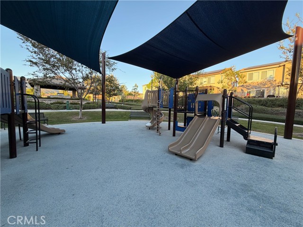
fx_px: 123
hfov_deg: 102.1
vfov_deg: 85.7
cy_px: 114
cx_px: 152
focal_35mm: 14
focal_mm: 2.22
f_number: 2.2
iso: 50
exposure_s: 1/122
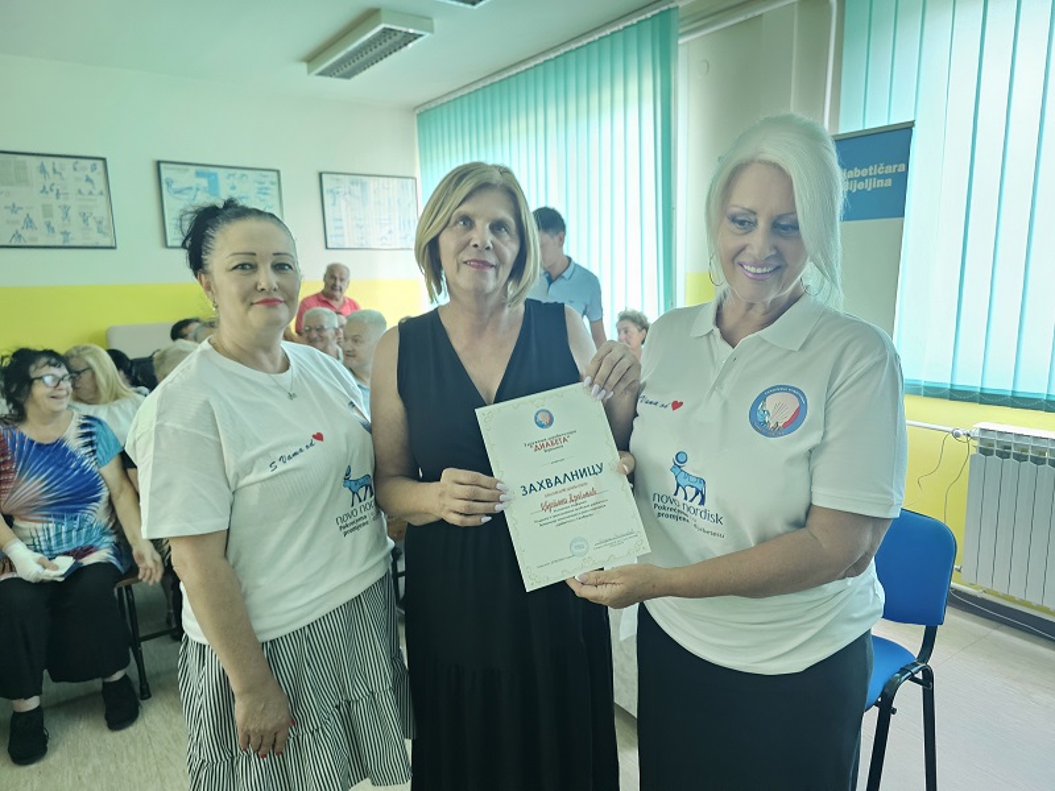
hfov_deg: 73.9
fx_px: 701
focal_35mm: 23
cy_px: 396
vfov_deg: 58.9
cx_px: 528
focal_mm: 6.3
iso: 800
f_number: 1.7
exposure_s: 1/60
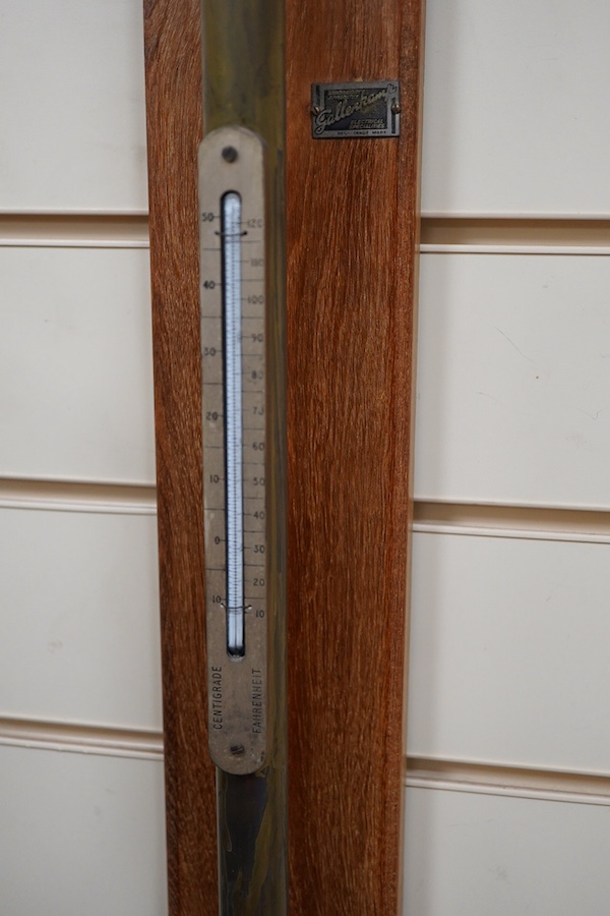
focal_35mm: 45
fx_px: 1144
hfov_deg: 29.9
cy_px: 458
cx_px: 305
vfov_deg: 43.6
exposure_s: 1/125
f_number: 3.5
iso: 1250
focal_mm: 30
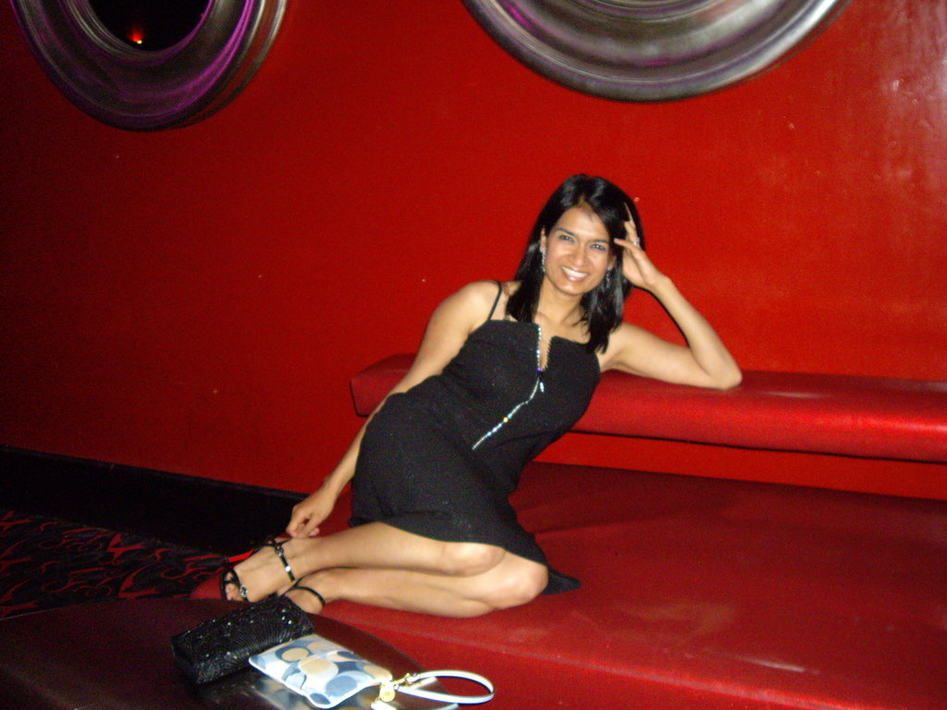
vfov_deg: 37.7
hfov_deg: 49.0
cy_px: 355
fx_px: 1040
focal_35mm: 38
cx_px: 474
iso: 400
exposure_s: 1/40
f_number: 2.7
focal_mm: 6.2
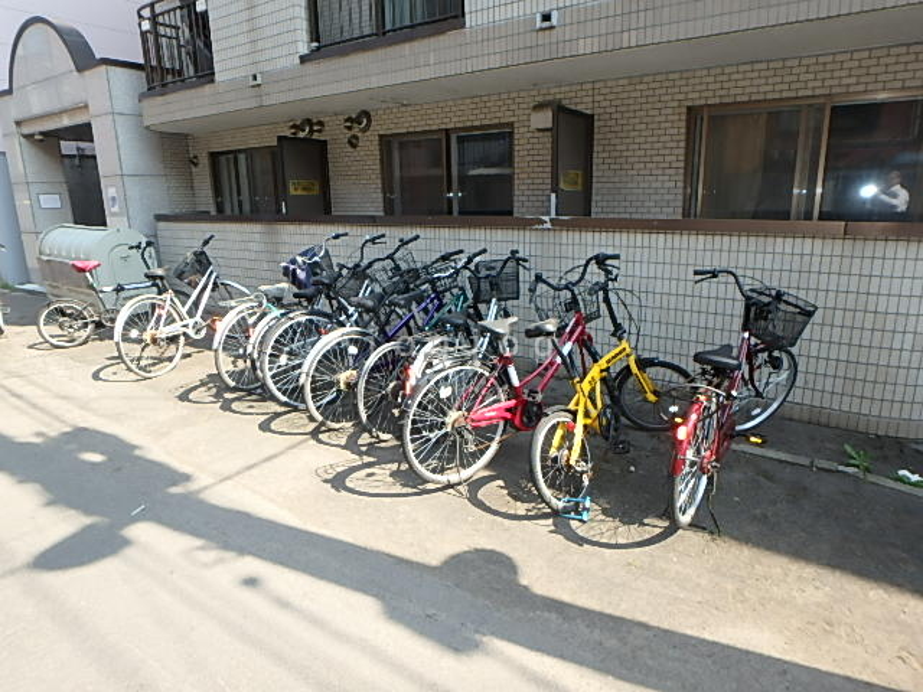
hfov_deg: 79.0
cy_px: 346
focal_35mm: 21
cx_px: 462
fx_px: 560
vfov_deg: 63.4
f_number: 3.5
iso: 125
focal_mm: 3.7
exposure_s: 1/250
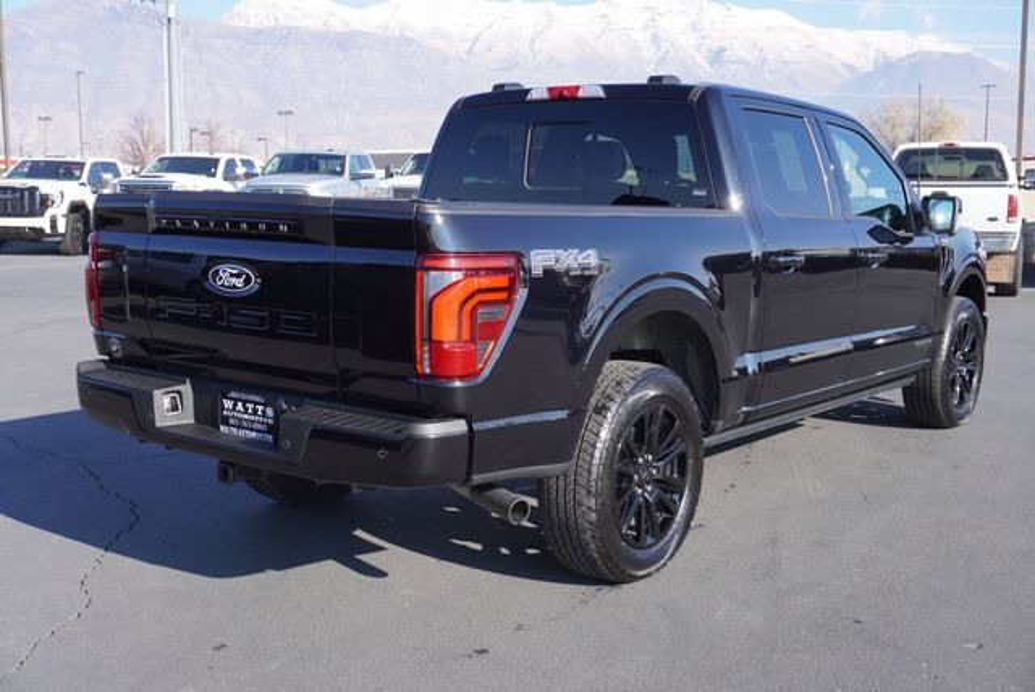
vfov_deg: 33.1
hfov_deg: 47.9
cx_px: 518
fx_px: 1165
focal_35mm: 40
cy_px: 346
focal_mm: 27
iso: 100
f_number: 7.1
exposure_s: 1/160
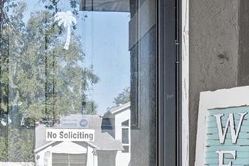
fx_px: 505
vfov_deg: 18.3
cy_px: 158
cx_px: 67
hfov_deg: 27.4
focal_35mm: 73
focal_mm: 16
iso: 200
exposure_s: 1/20
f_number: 8
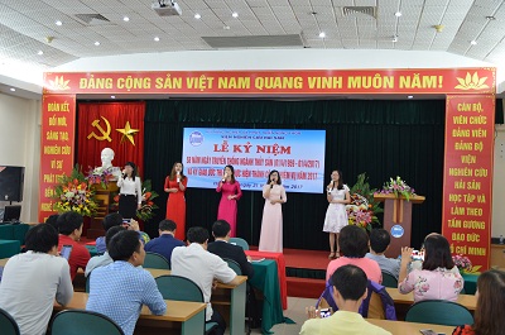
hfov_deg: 51.4
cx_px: 252
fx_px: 525
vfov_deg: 35.3
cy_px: 168
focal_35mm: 38
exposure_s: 1/15
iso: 400
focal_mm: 25
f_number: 4
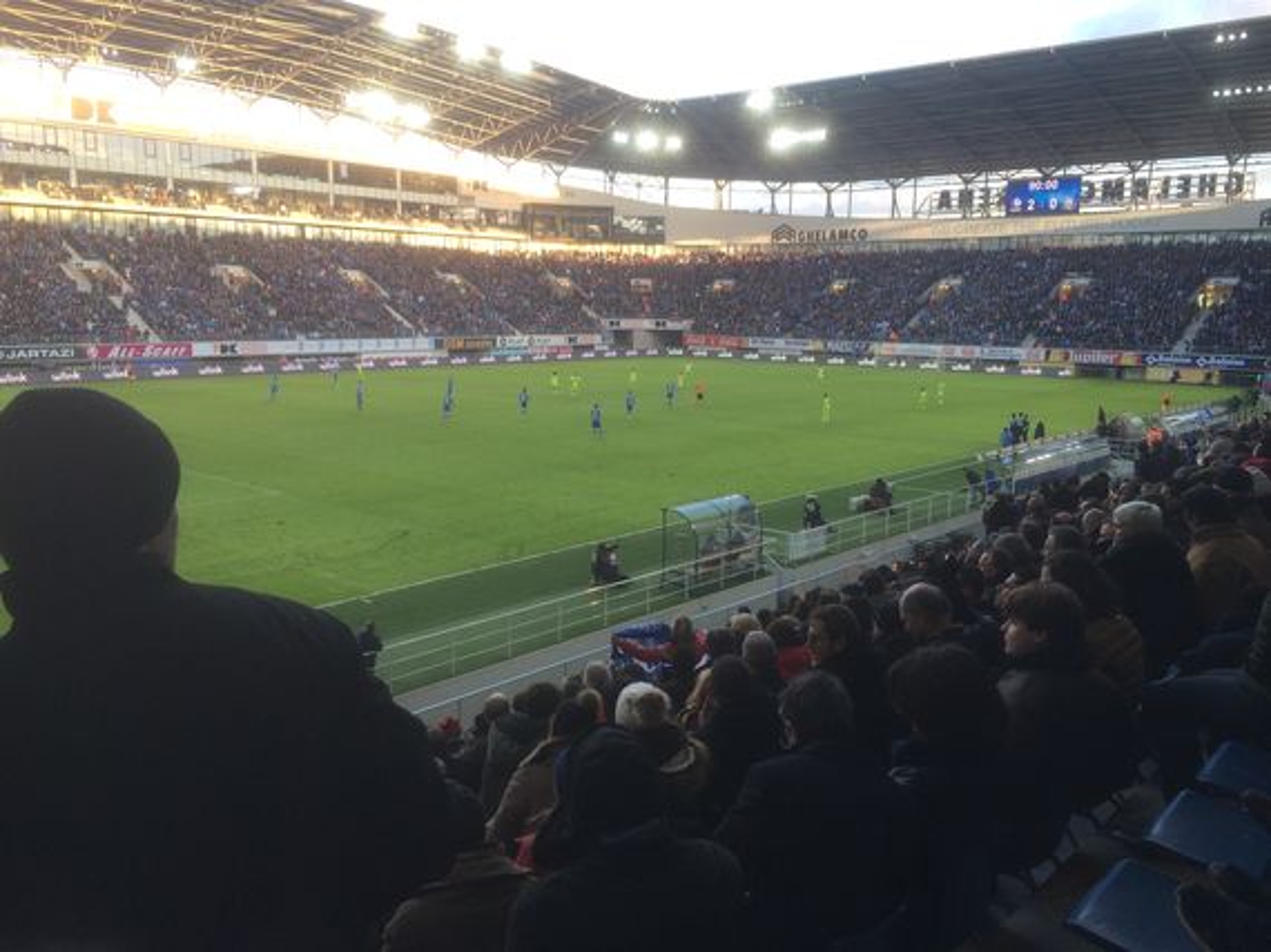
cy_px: 476
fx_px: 1064
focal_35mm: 29
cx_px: 636
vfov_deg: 48.2
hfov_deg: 61.7
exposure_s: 1/129
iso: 32
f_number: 2.2
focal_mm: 4.15
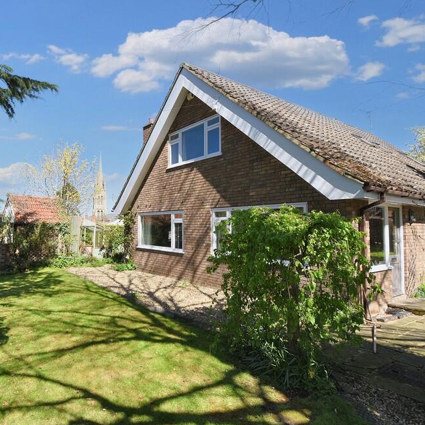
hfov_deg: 71.6
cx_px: 128
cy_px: 212
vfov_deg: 74.8
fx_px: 278
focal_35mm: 20
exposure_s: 1/200
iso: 100
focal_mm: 10
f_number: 7.1
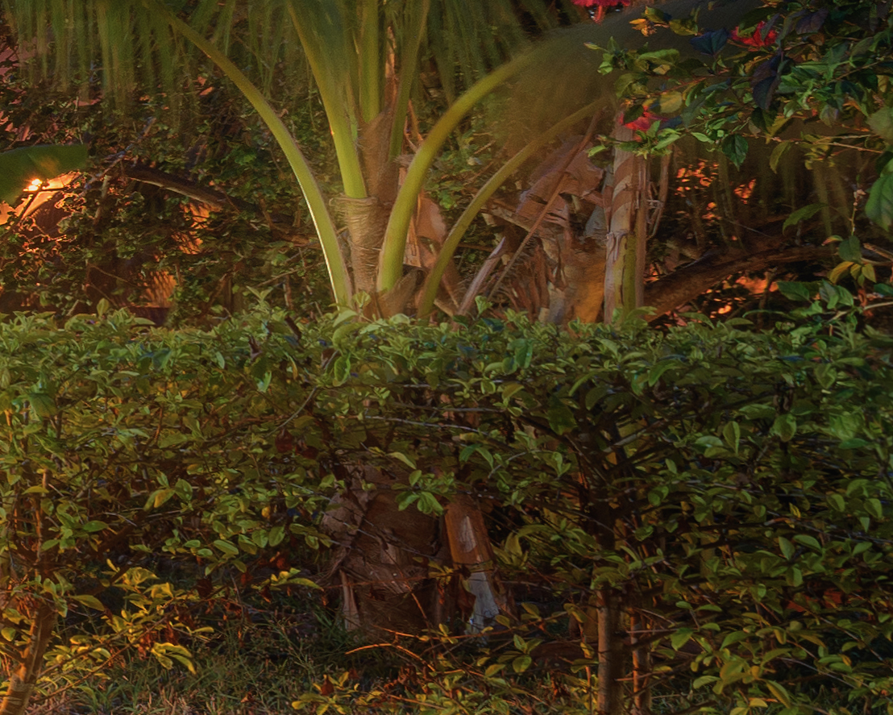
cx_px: -2012
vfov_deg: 14.5
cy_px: 137
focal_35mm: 106
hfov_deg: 10.4
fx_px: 2802
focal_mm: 17
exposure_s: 30
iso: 100
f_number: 5.6
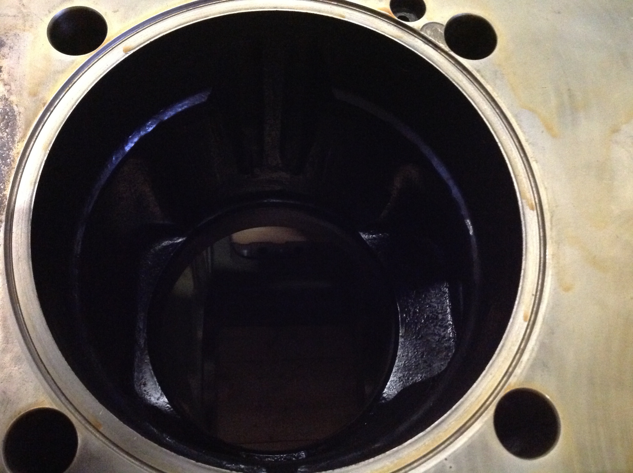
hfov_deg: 52.7
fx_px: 639
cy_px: 236
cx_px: 316
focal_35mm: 35
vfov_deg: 40.6
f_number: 2.4
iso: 800
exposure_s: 1/17
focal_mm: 4.28
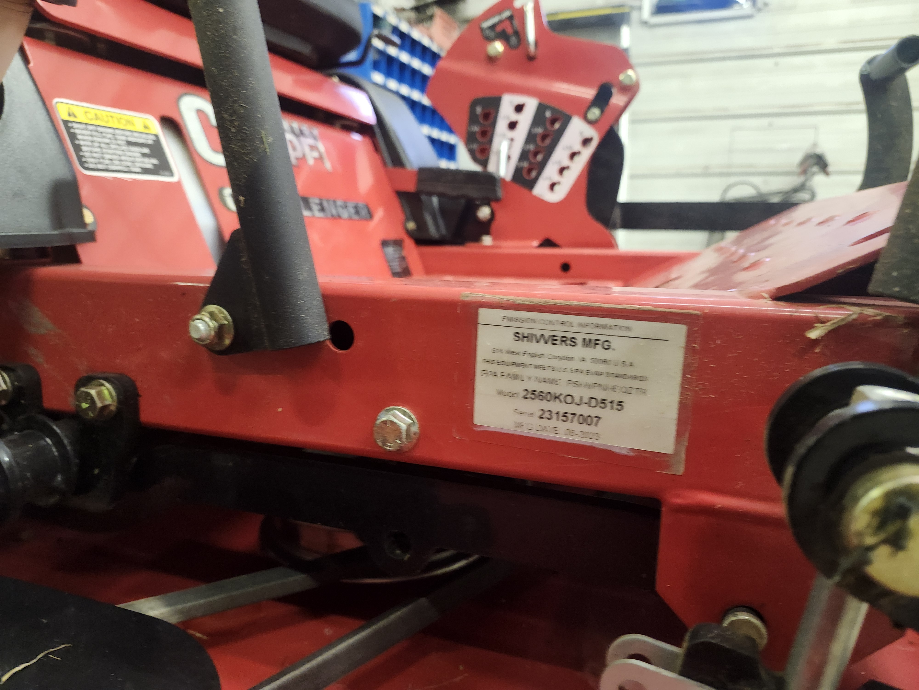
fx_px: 611
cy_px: 345
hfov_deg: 73.9
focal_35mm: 23
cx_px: 460
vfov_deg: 58.9
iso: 640
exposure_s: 1/40
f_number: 1.8
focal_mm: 5.54
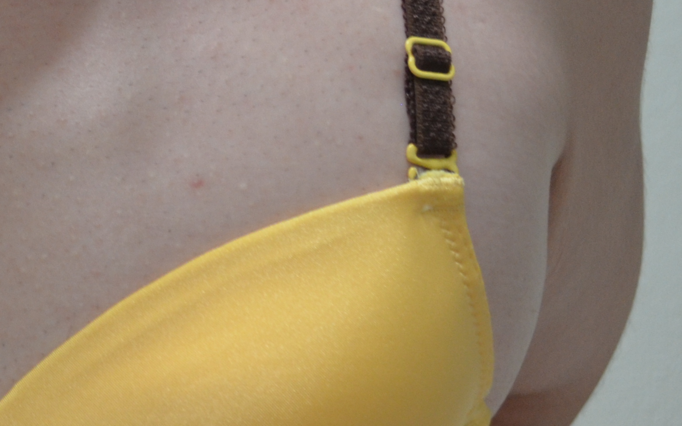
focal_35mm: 116
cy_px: 131
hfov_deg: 17.0
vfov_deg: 11.3
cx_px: -189
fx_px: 2156
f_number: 4
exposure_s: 1/25
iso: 800
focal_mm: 24
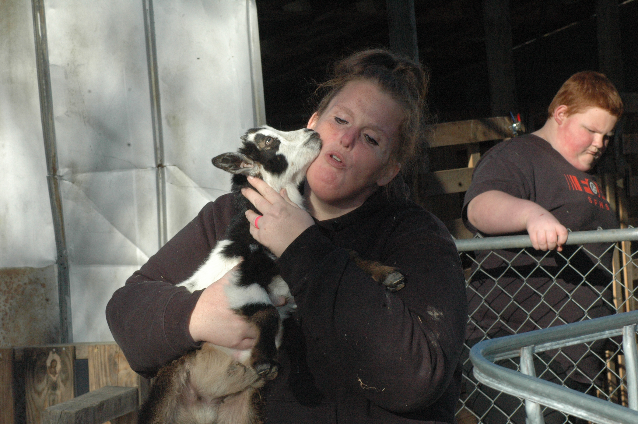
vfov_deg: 9.1
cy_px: 212
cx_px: 319
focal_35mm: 150
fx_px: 2656
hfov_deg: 13.7
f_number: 16
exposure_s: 1/500
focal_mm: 100
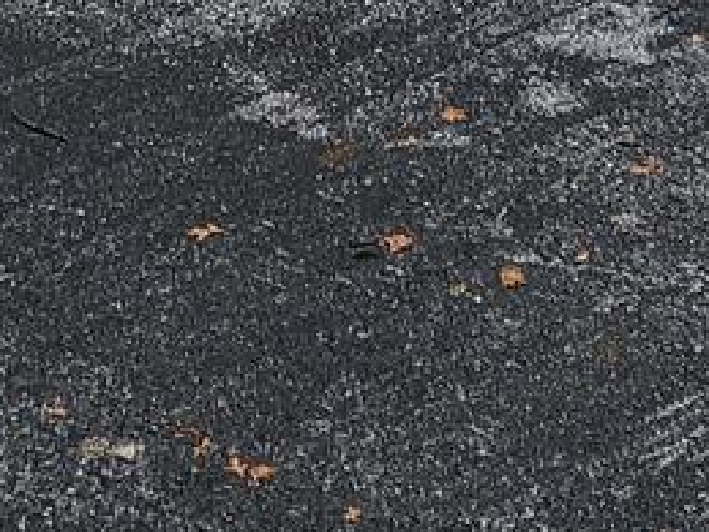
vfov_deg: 6.8
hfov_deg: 10.9
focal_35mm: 181
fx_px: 3707
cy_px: -1397
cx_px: 185
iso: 20
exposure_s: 1/338
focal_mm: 5.4
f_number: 1.8
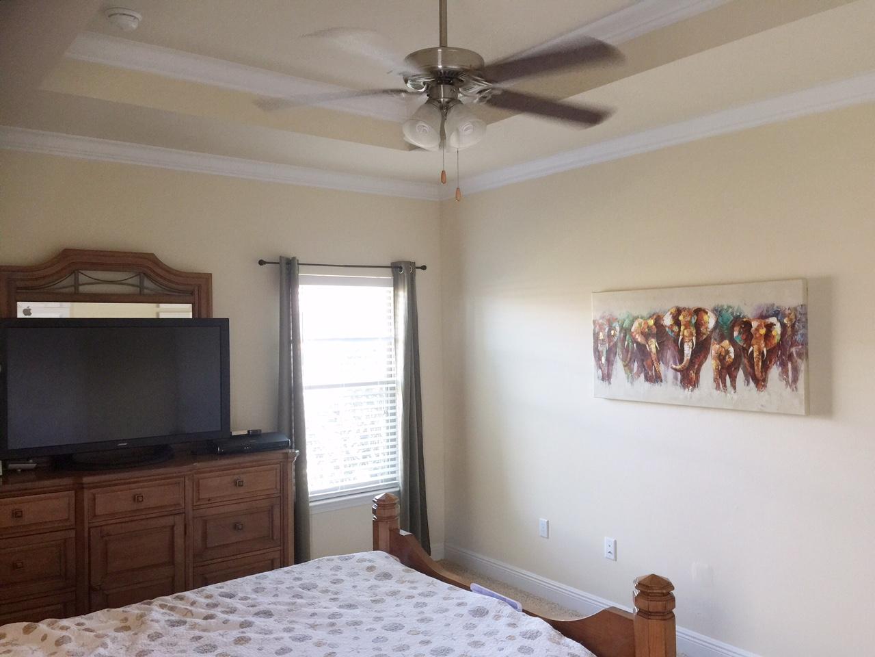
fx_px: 733
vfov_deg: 48.2
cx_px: 438
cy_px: 328
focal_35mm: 29
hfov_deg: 61.7
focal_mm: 4.15
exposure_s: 1/15
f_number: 2.2
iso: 64
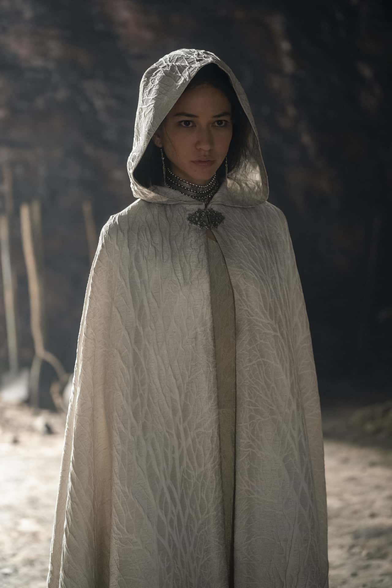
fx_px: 1209
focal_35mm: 74
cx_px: 196
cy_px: 294
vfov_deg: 27.3
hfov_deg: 18.4
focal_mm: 74
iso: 5000
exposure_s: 1/100
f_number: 2.8
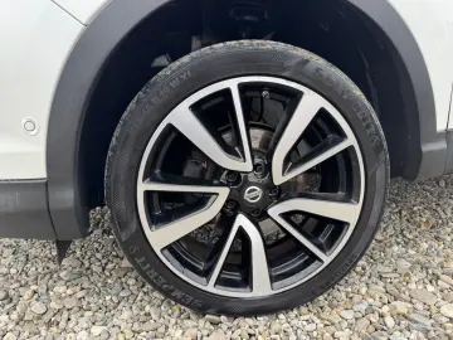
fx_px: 314
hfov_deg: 71.6
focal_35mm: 24
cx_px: 226
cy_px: 170
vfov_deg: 56.8
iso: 64
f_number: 1.78
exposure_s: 1/121
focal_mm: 6.76
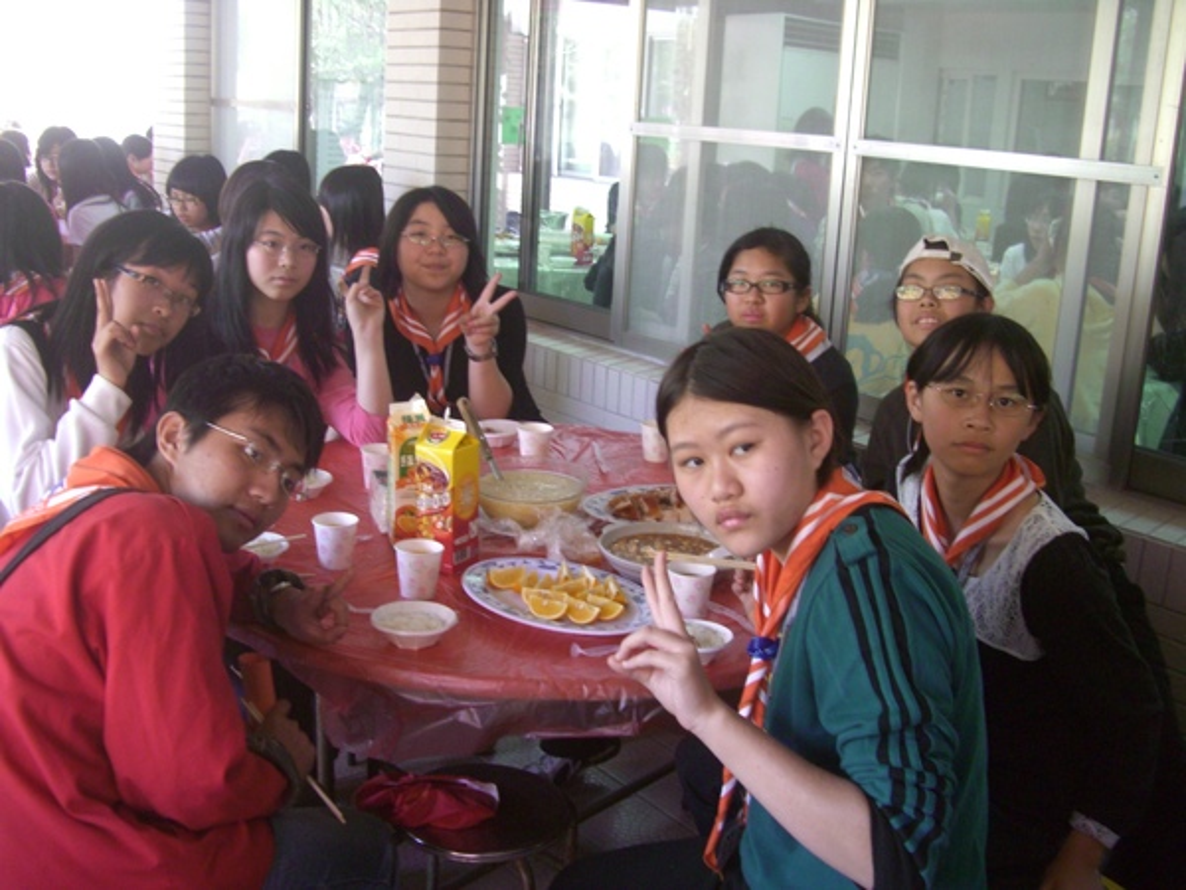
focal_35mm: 38
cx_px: 593
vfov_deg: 37.7
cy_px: 445
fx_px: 1302
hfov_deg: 49.0
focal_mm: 7.9
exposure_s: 1/40
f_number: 2.8
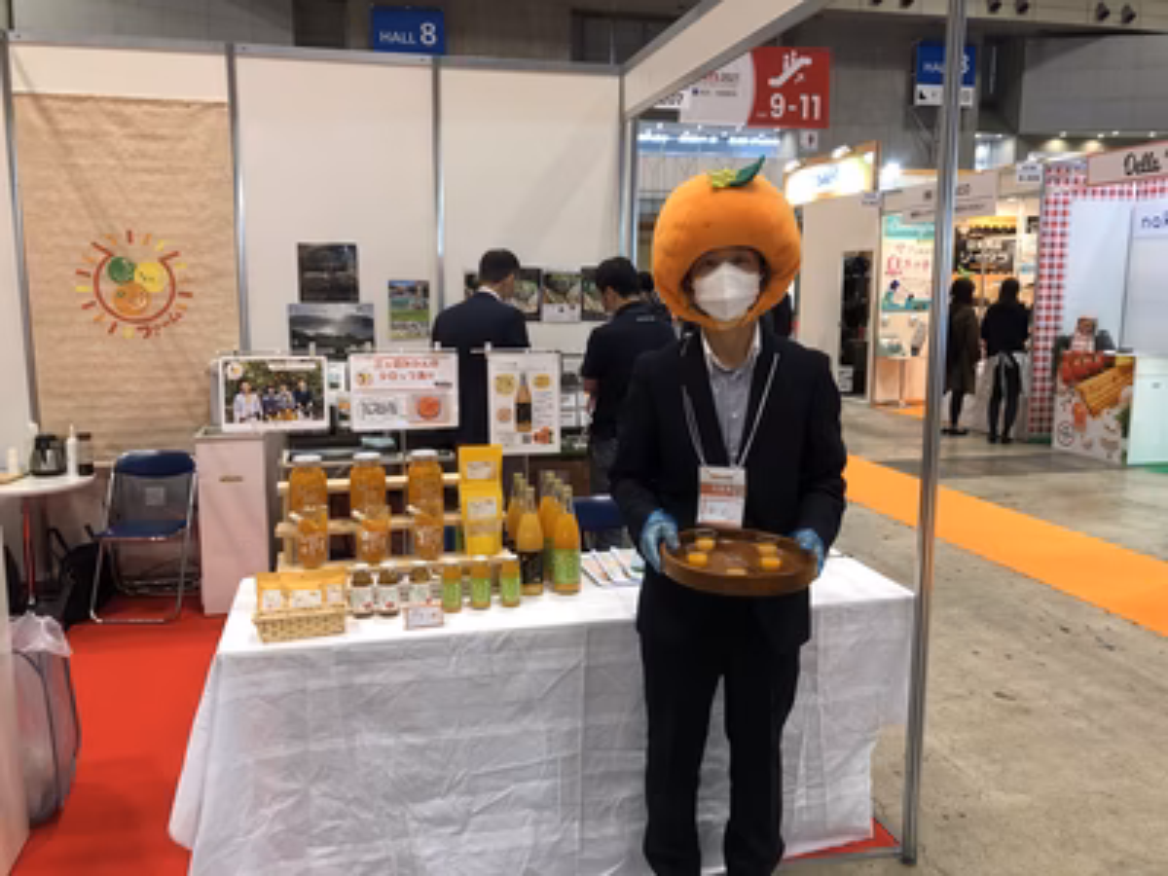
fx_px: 945
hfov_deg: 63.4
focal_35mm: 28
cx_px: 584
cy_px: 438
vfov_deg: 49.7
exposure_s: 1/20
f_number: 1.8
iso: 40
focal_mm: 3.99
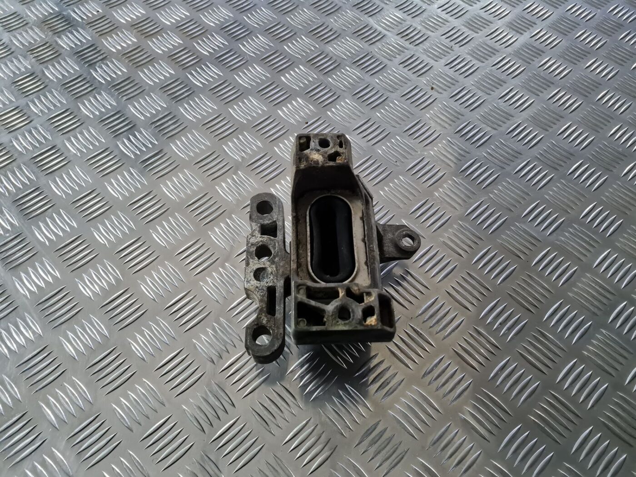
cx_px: 318
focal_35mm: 26
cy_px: 238
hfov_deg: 67.3
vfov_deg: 53.1
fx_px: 478
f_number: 1.8
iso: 800
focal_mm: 5.4
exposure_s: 1/50
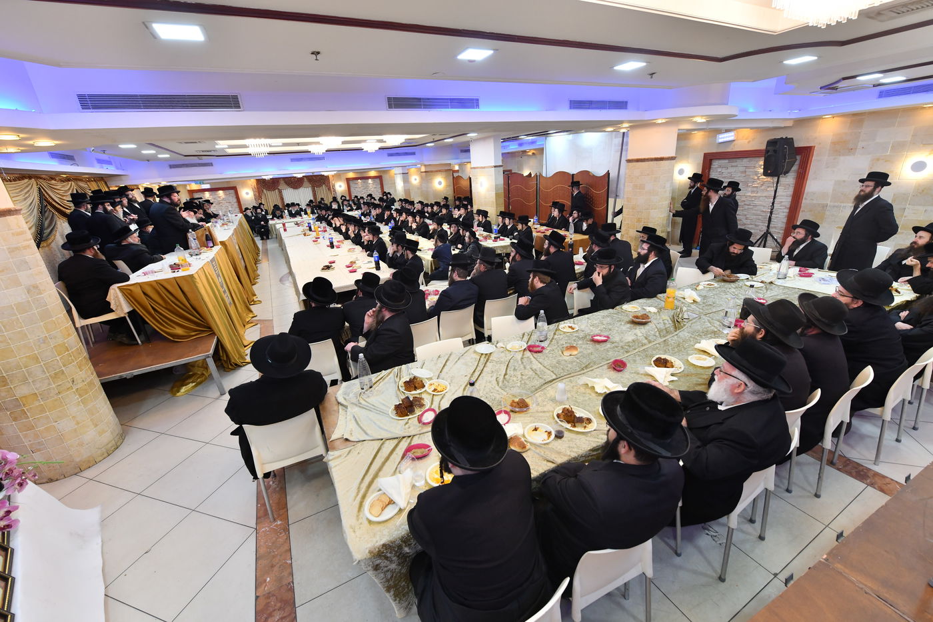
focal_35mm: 14
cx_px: 466
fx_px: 363
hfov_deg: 104.3
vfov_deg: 81.2
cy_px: 311
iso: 1250
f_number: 5.6
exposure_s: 1/125
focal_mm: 14
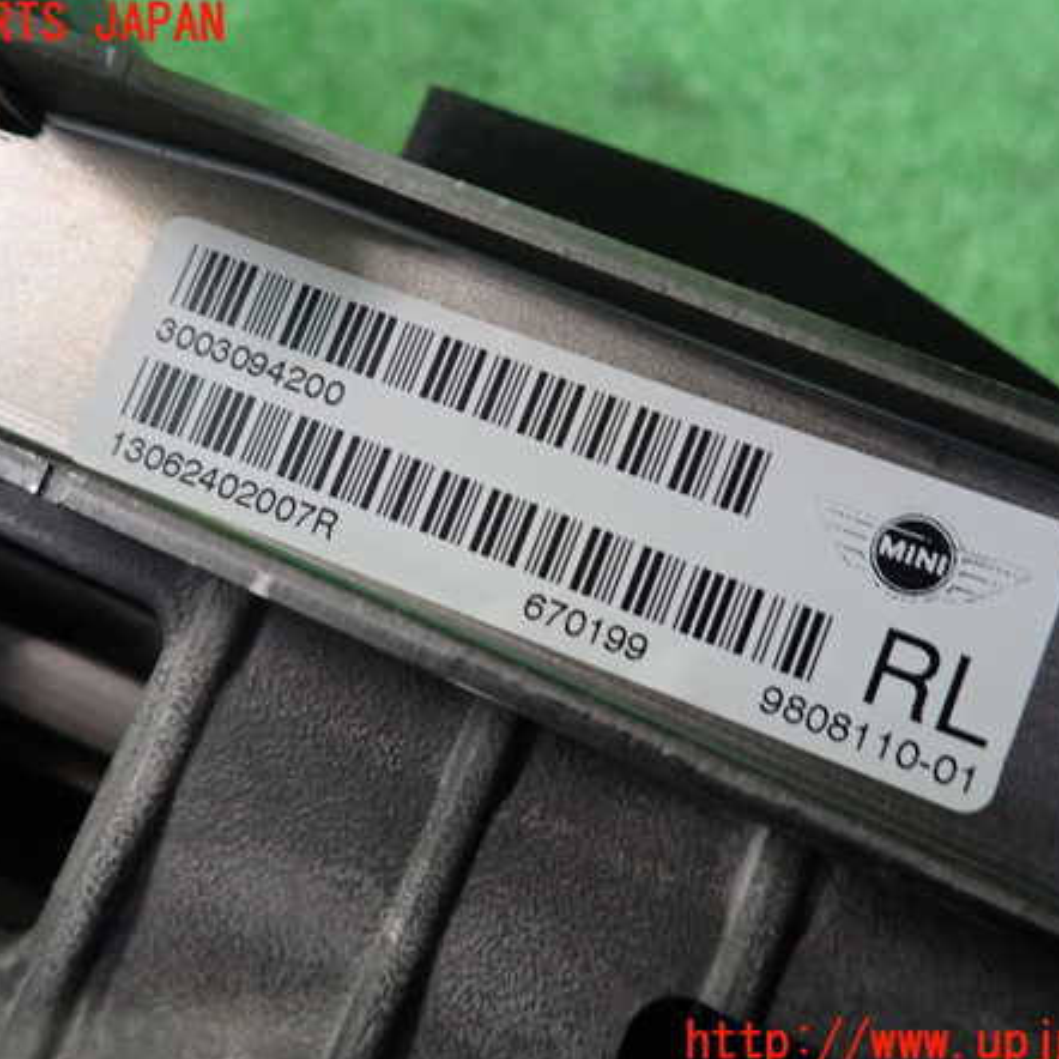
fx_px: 1038
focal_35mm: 30
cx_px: 508
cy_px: 534
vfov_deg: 54.0
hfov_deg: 54.0
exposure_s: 1/30
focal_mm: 4.5
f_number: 2
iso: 200
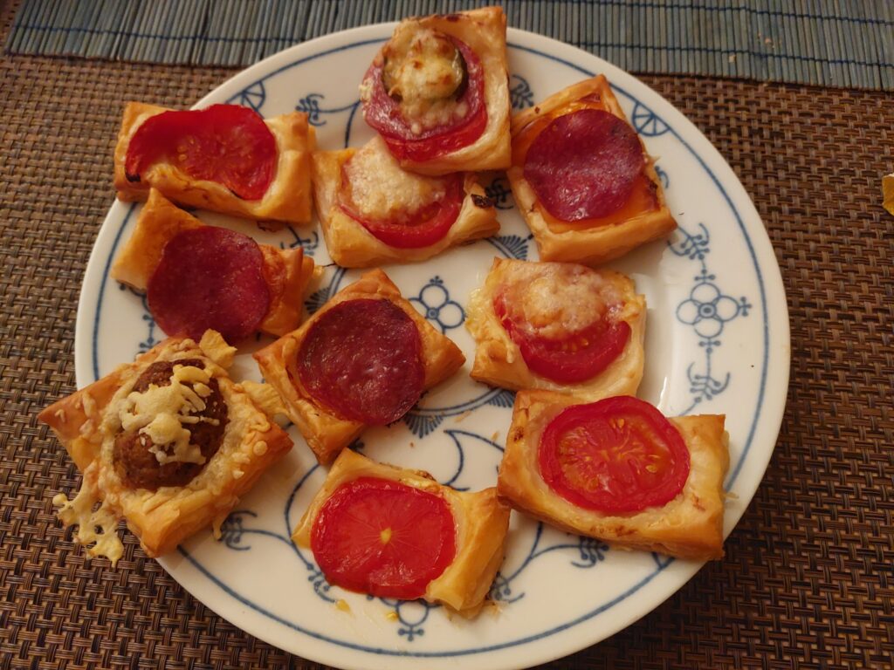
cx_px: 447
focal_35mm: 25
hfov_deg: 69.4
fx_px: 646
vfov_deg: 54.9
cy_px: 335
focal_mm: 5.23
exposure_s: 1/50
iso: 640
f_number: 1.8
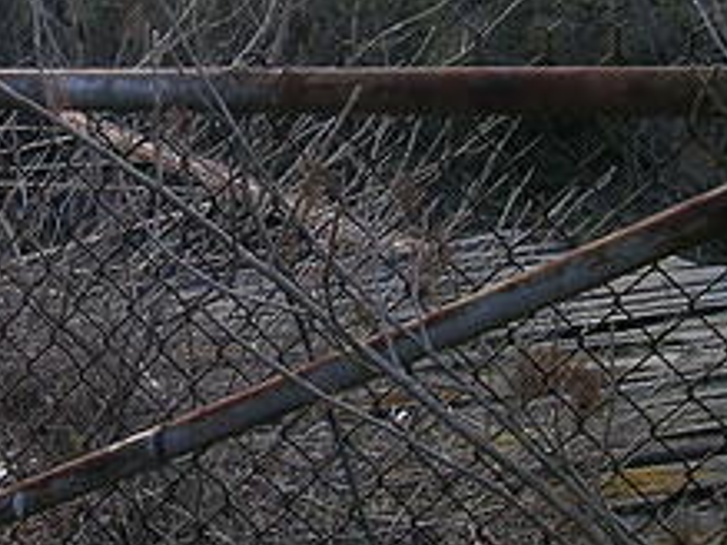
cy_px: 160
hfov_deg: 23.2
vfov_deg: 17.9
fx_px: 1721
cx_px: 70
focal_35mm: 82
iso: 50
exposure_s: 1/159
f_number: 4.4
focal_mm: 5.8
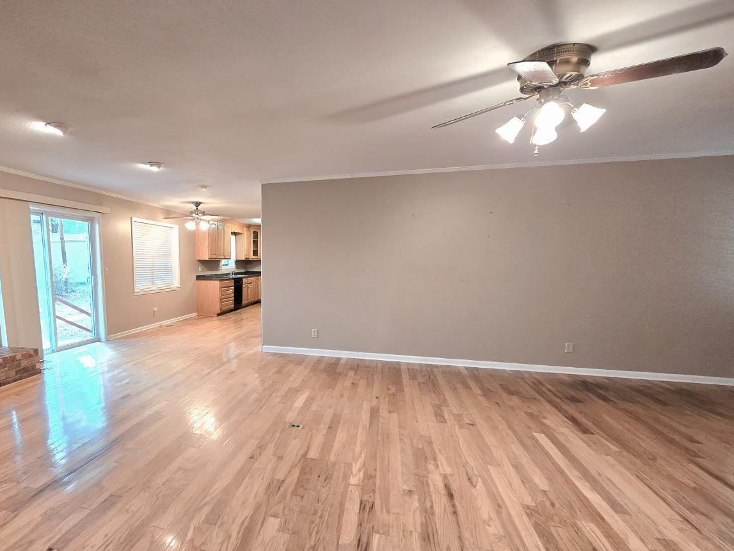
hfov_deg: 88.6
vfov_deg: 74.1
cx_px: 262
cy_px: 325
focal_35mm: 17
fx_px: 360
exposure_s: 1/60.2
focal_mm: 2.2
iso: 200
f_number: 2.2
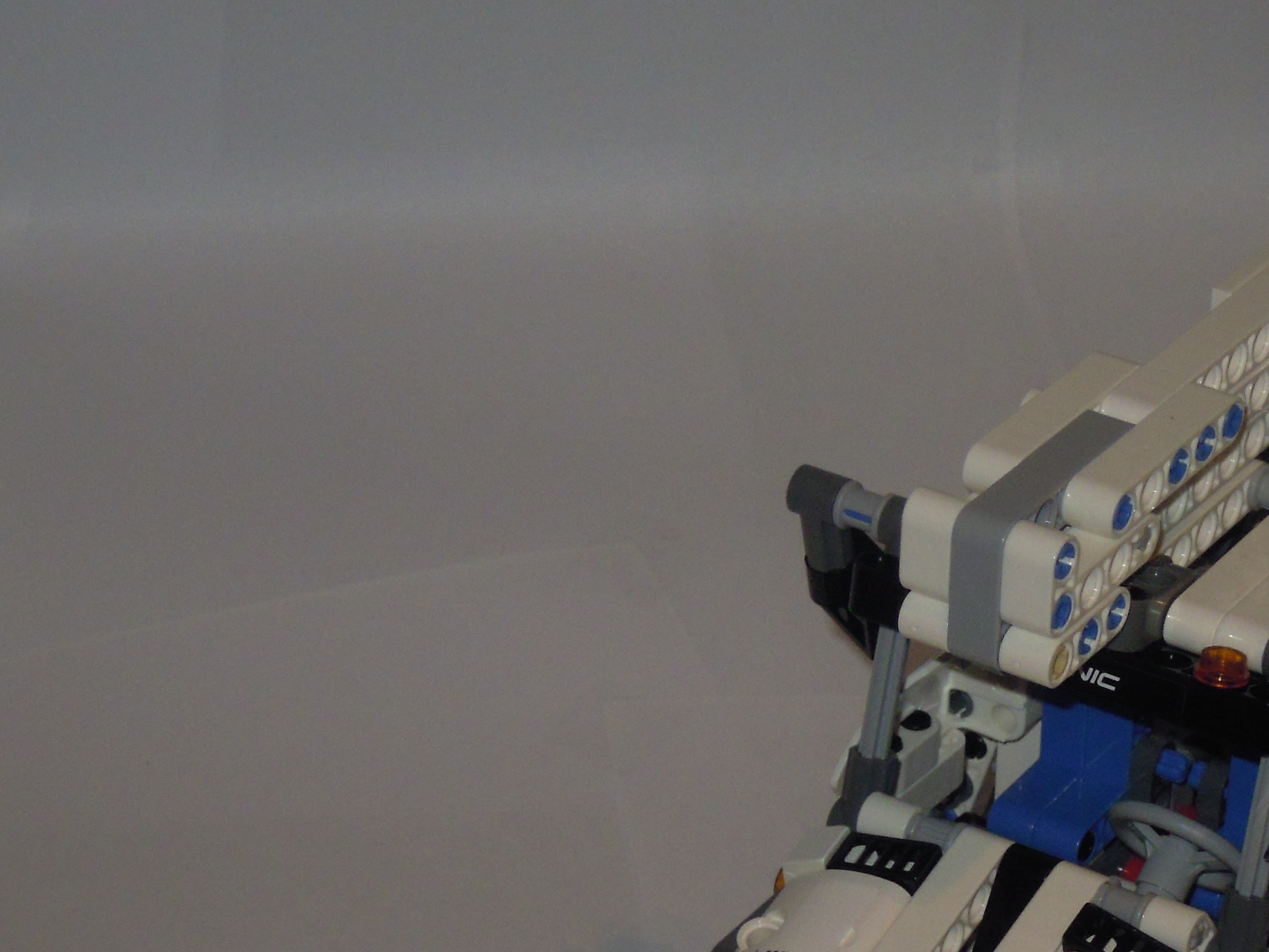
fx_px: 4986
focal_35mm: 136
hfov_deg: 14.4
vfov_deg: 10.9
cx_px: 1090
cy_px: 808
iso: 200
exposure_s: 1/40
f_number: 4.4
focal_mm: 13.2
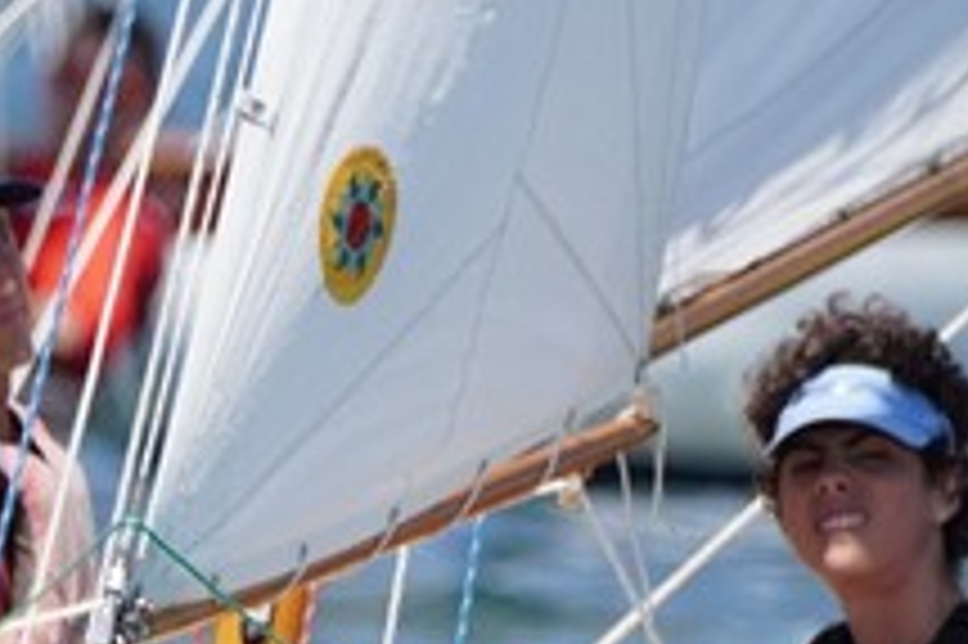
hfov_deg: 0.8
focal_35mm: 2699
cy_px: 682
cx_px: -14
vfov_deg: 0.5
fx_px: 72516
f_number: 6.3
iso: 400
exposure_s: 1/1600
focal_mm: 484
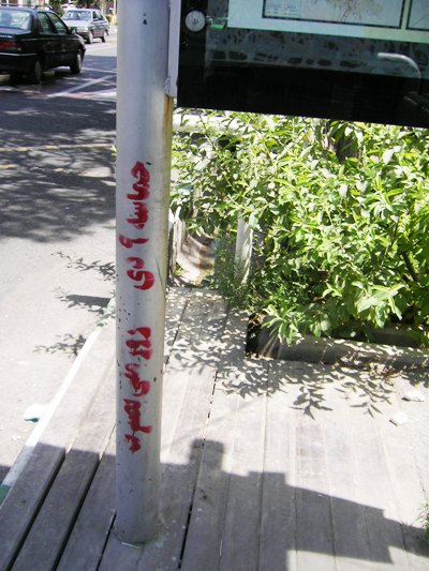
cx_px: 214
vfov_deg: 51.3
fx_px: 595
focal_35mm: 36
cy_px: 286
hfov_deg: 39.7
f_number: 2.8
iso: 64
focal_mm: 60
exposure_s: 1/500
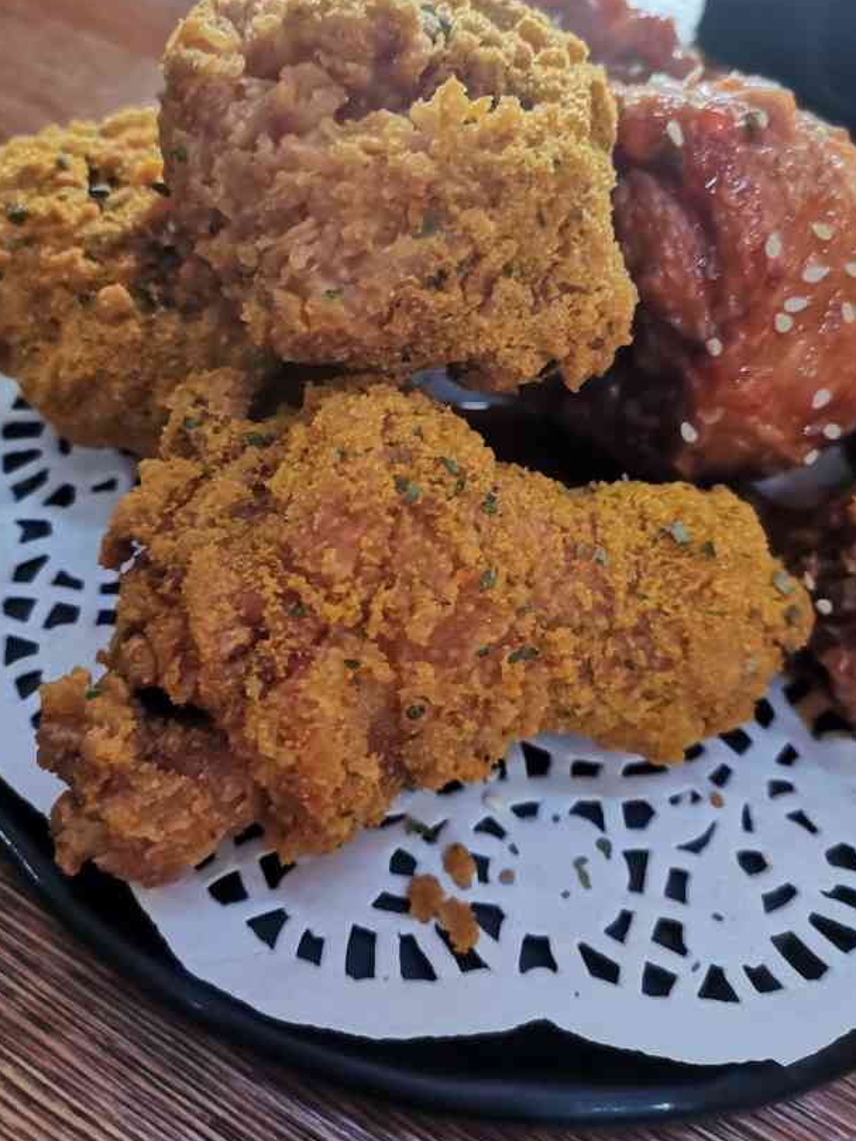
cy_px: 507
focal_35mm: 30
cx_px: 432
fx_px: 989
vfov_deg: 59.8
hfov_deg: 46.8
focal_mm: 4.75
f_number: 1.8
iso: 320
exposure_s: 1/50
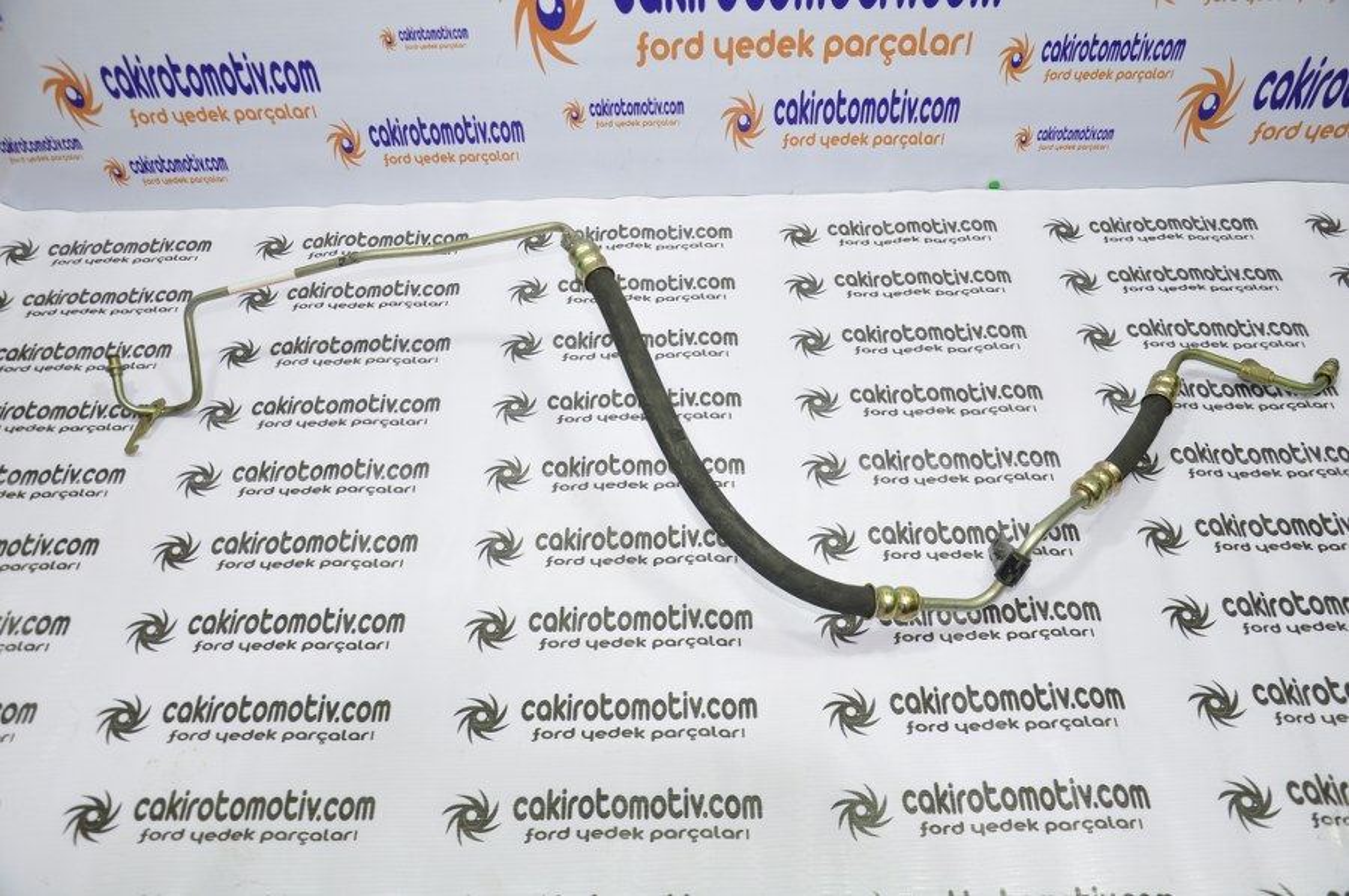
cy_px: 448
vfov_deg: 41.6
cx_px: 674
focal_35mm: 32
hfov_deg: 59.5
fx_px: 1179
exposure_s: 1/40
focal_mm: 21
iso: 200
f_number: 4.5
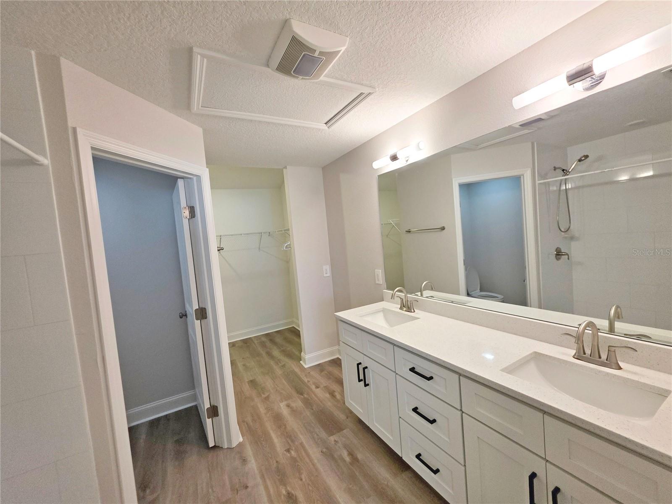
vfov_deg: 89.9
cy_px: 252
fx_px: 252
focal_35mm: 13
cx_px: 336
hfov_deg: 106.2
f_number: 1.9
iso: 80
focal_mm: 2.2
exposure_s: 1/120
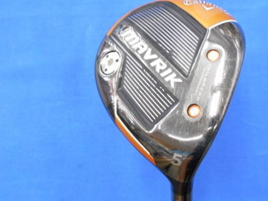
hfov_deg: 47.9
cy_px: 105
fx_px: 294
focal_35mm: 38
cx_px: 186
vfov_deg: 37.7
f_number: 3.2
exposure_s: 1/30
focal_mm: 4.6
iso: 250
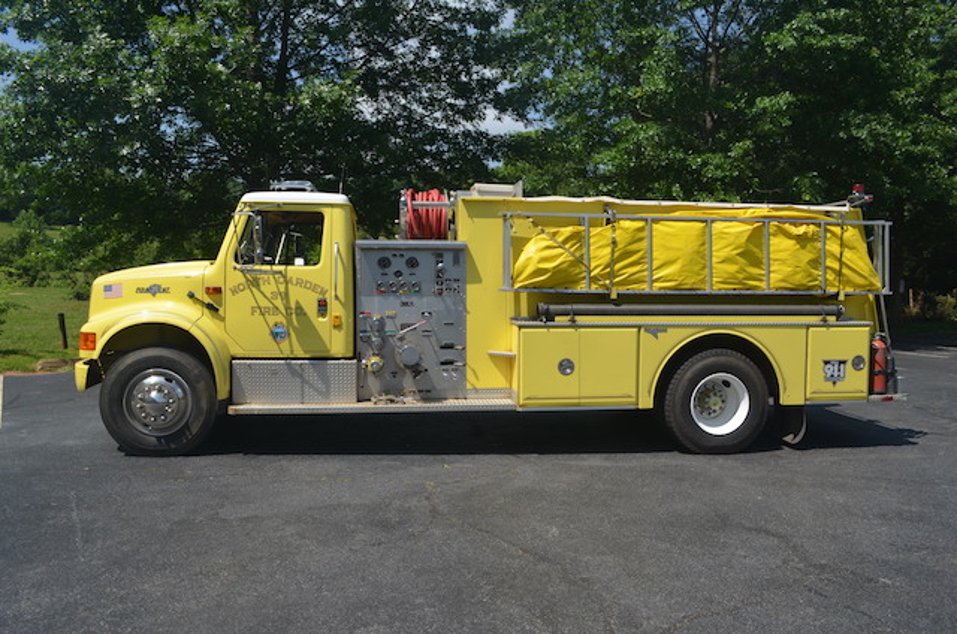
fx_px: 716
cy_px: 317
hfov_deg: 67.5
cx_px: 478
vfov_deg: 47.7
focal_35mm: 27
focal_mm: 18
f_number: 9
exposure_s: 1/320
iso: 100
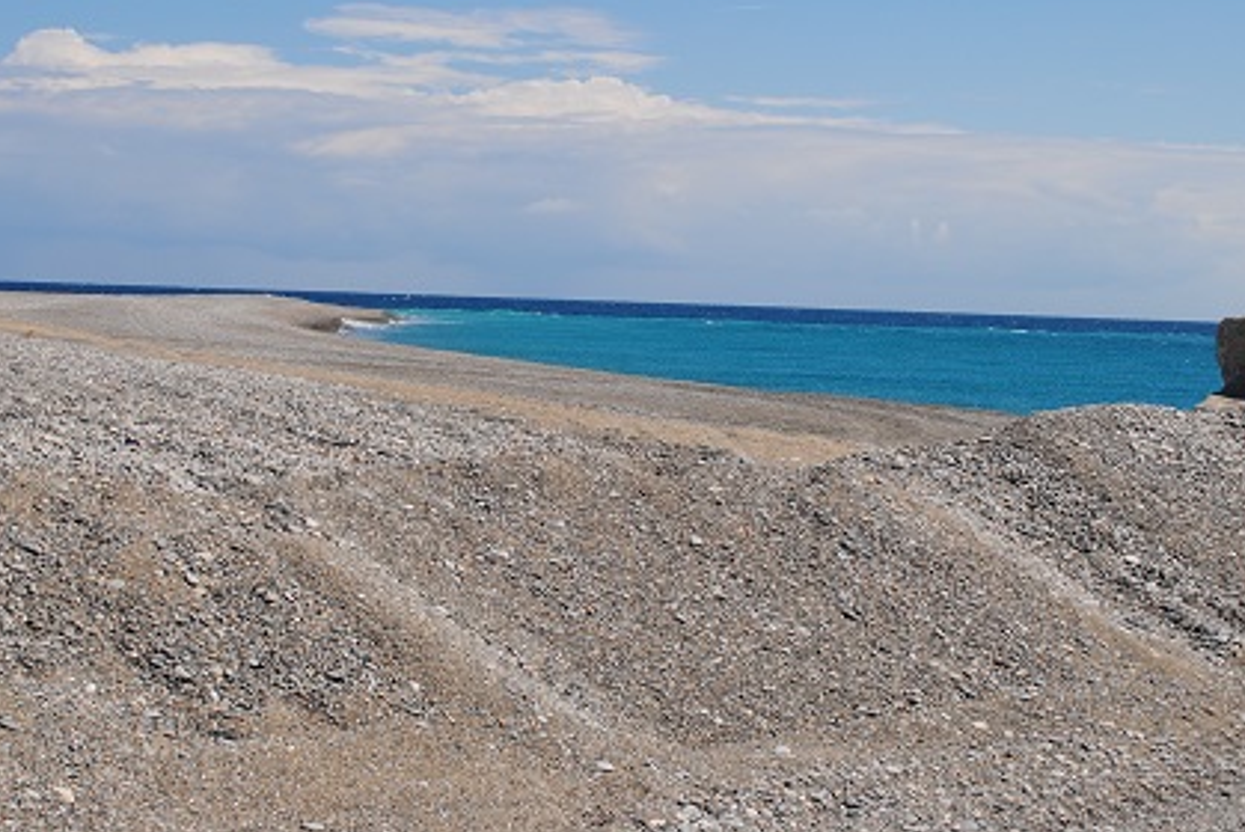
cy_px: 297
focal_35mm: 63
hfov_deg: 31.8
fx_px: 2180
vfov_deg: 21.5
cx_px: 556
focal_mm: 32
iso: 100
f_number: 9
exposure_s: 1/320
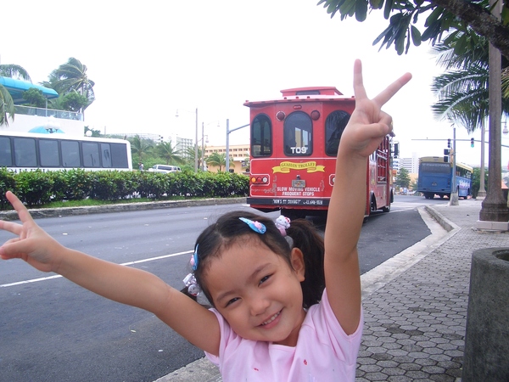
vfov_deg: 40.7
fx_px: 515
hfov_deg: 52.6
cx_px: 254
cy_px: 191
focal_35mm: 35
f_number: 4.3
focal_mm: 5.8
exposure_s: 1/160
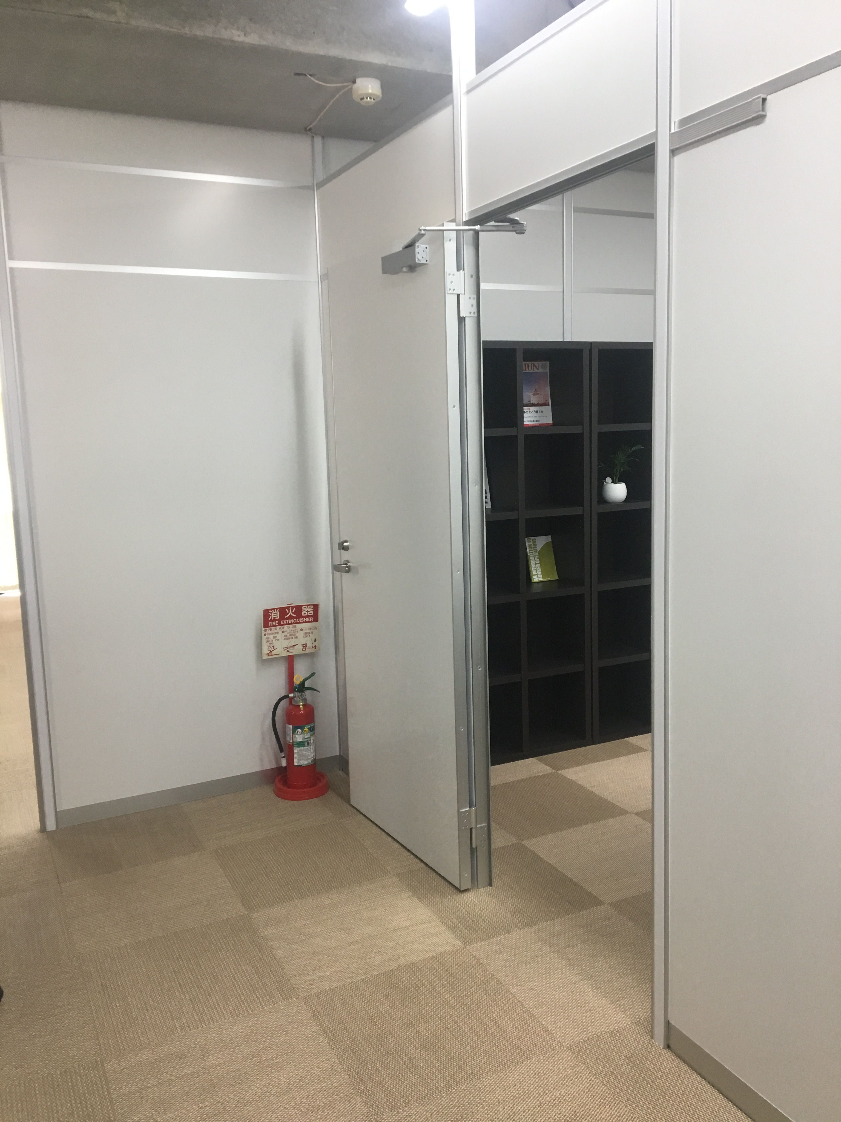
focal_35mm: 29
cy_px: 561
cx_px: 420
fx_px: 939
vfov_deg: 61.7
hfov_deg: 48.2
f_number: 2.2
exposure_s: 1/30
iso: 40
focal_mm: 4.15
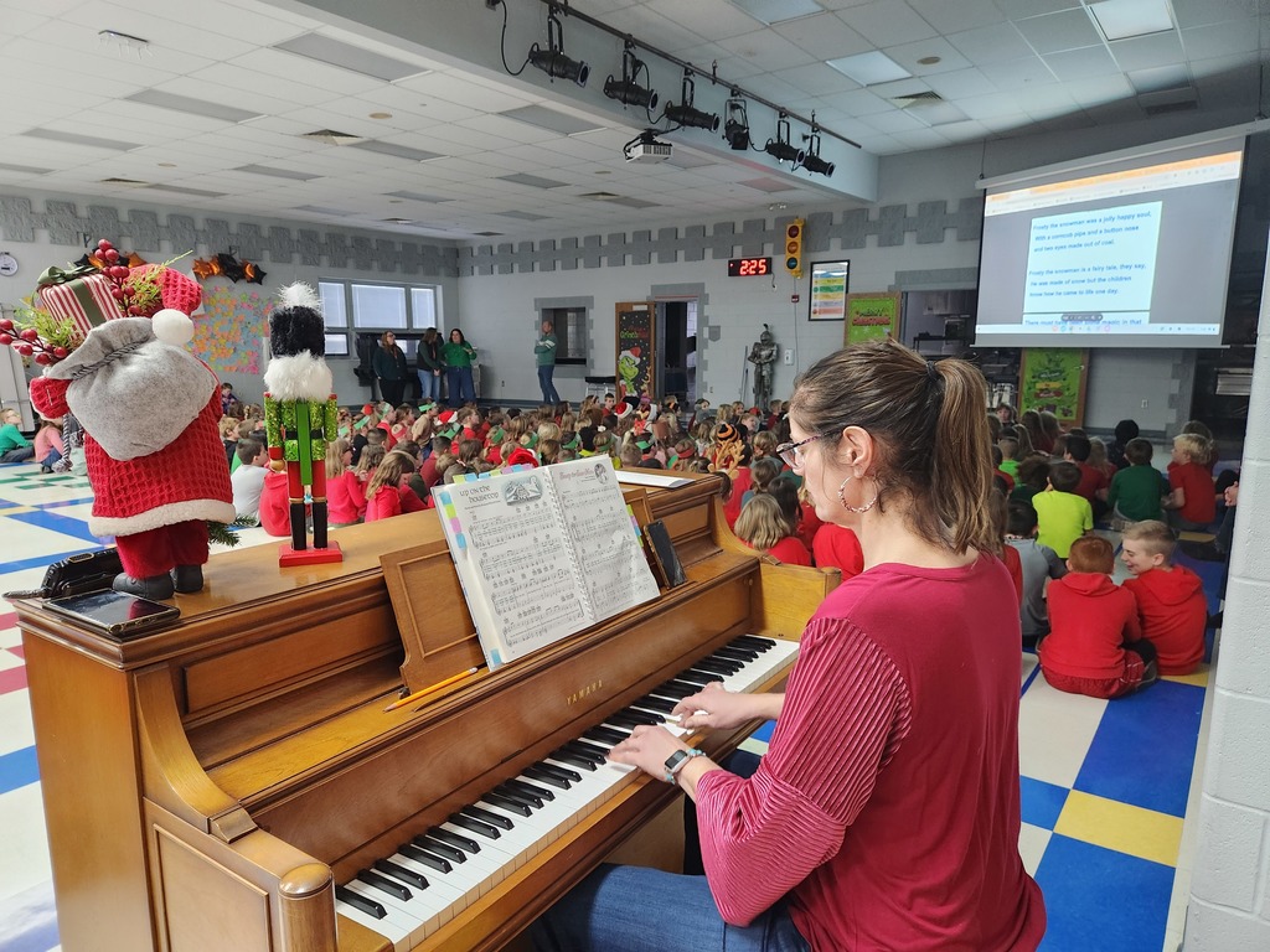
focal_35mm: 23
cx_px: 635
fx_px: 844
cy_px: 476
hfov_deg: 73.9
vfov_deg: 58.9
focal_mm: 5.4
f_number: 1.8
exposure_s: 1/60
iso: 800
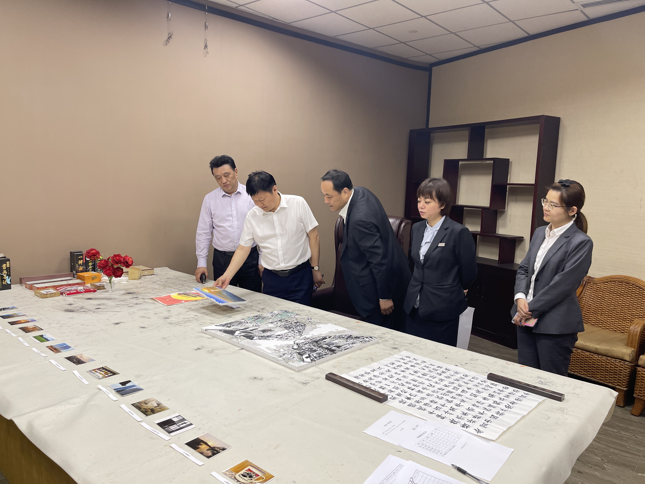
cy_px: 242
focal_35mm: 26
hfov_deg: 67.3
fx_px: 484
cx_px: 322
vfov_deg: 53.1
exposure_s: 1/50
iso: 125
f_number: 1.6
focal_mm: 5.1
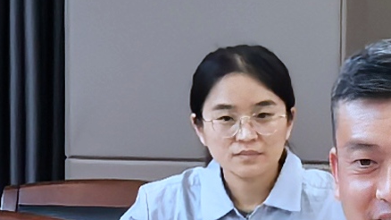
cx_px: 426
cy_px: 291
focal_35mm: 65
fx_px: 674
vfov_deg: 17.3
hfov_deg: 29.3
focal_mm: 5.75
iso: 250
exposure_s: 1/100
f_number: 4
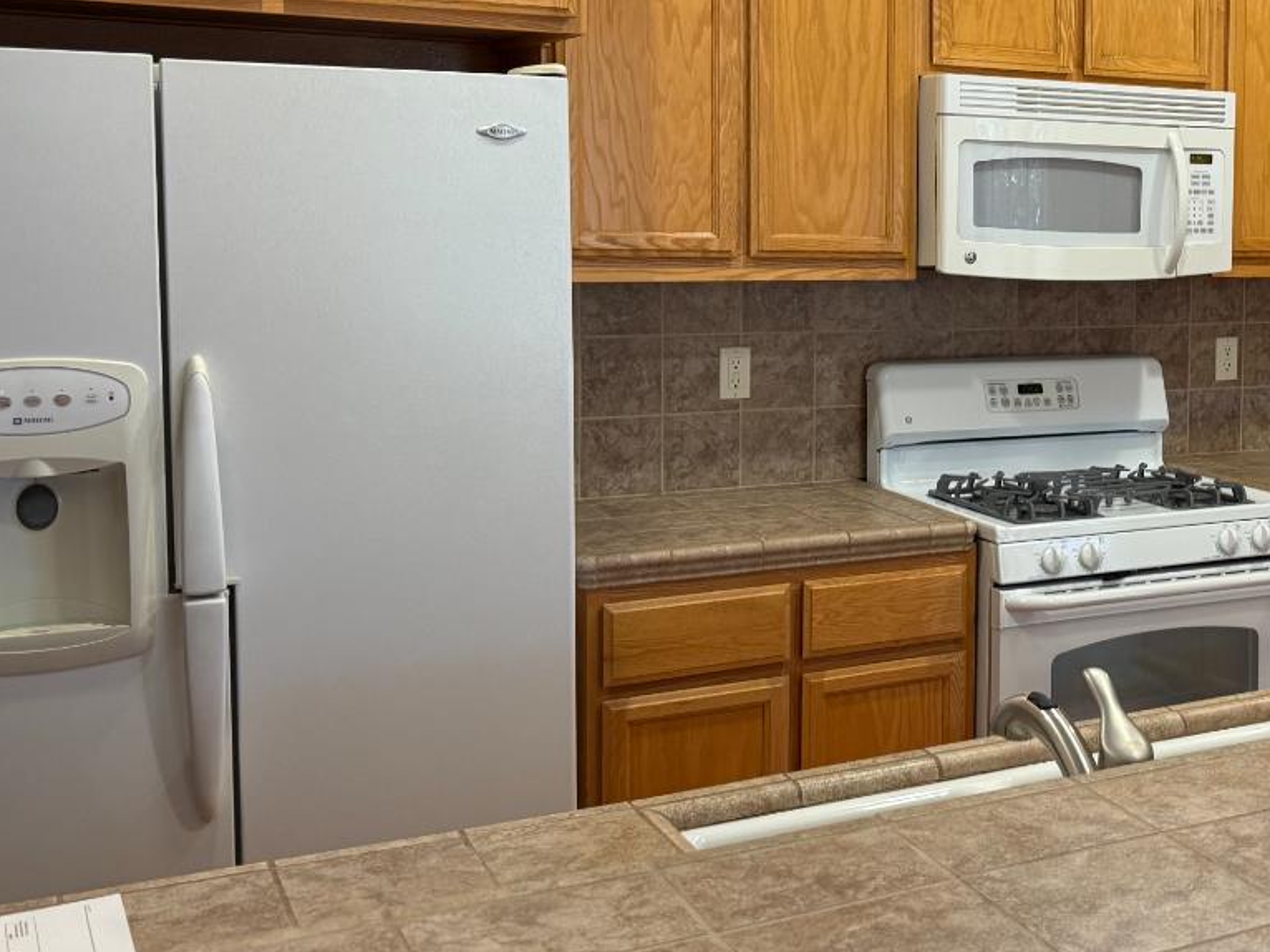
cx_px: 1134
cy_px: 323
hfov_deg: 37.8
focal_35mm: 47
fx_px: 1724
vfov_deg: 30.6
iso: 200
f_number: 1.78
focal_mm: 6.76
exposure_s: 1/97
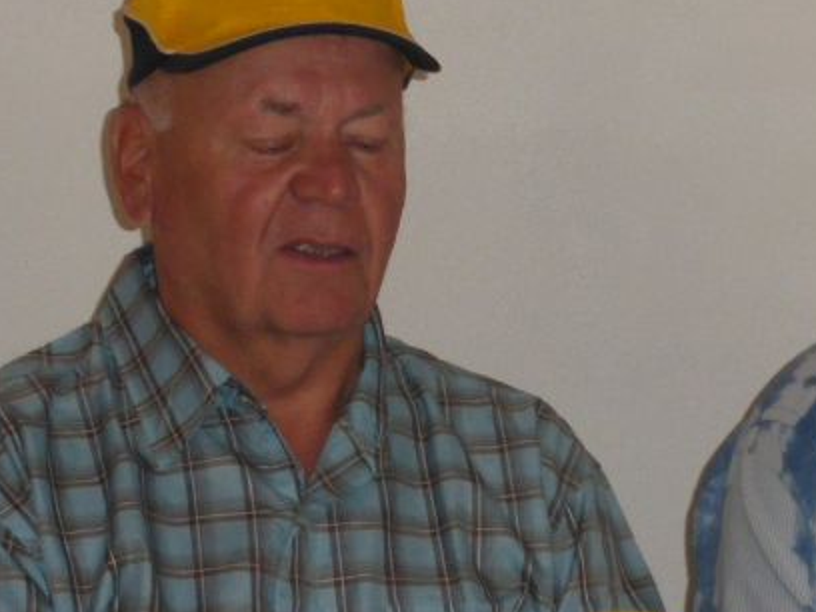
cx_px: 716
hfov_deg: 12.5
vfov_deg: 9.5
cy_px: 364
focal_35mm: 157
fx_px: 3701
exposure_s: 1/80
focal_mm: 14.1
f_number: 4.8
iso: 400
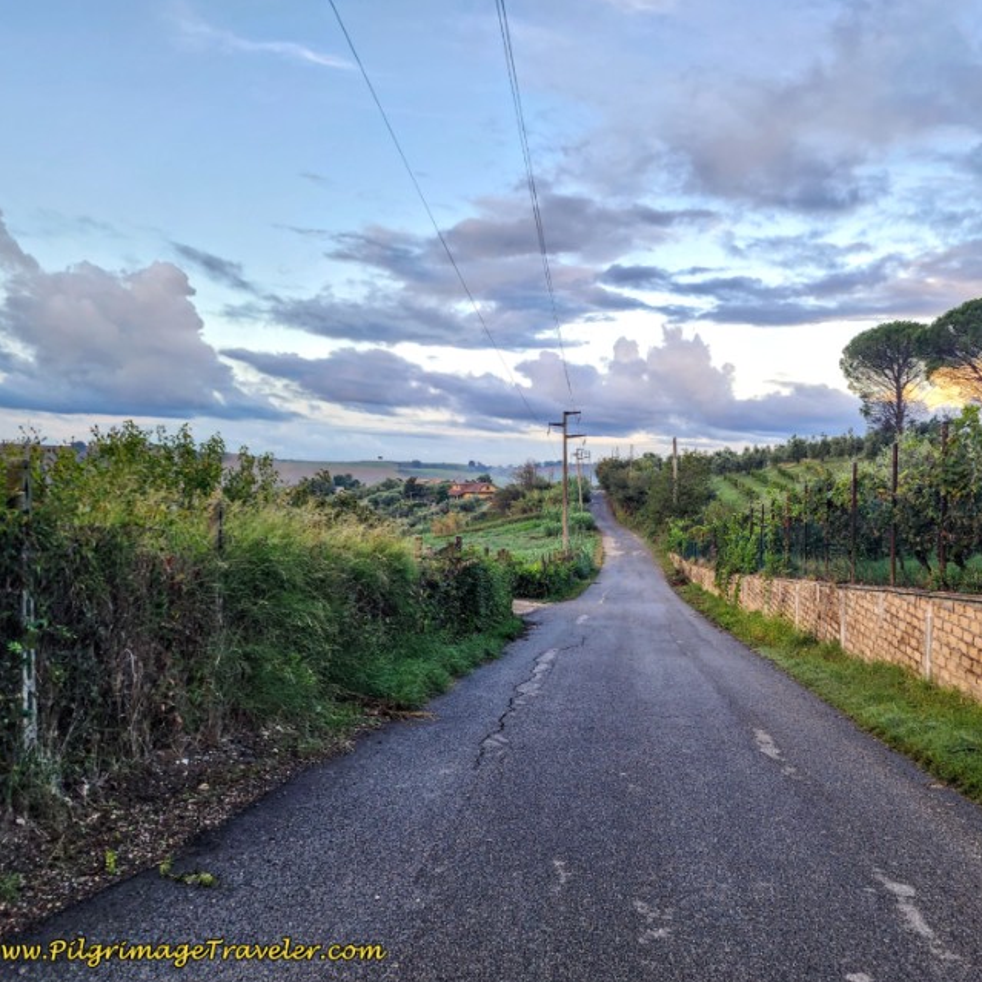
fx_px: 899
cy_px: 503
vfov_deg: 57.3
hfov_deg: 56.6
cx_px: 615
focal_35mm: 28
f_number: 1.8
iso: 40
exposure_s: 1/180
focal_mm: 6.4
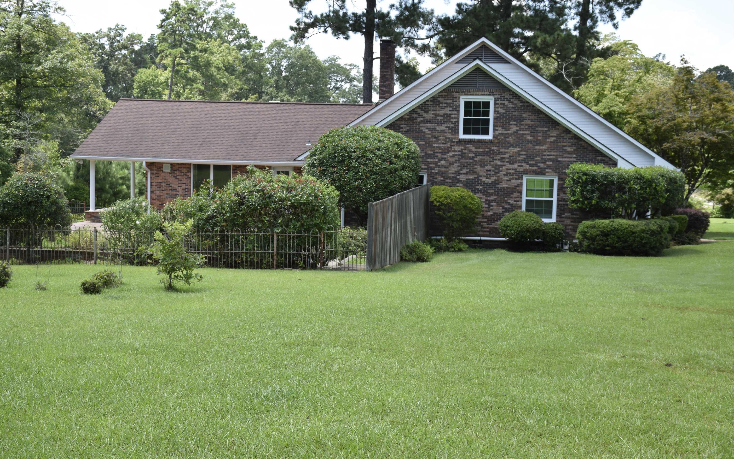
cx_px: 366
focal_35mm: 46
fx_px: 920
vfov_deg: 28.0
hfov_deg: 43.5
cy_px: 219
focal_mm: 30
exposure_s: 1/250
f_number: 8
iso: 250
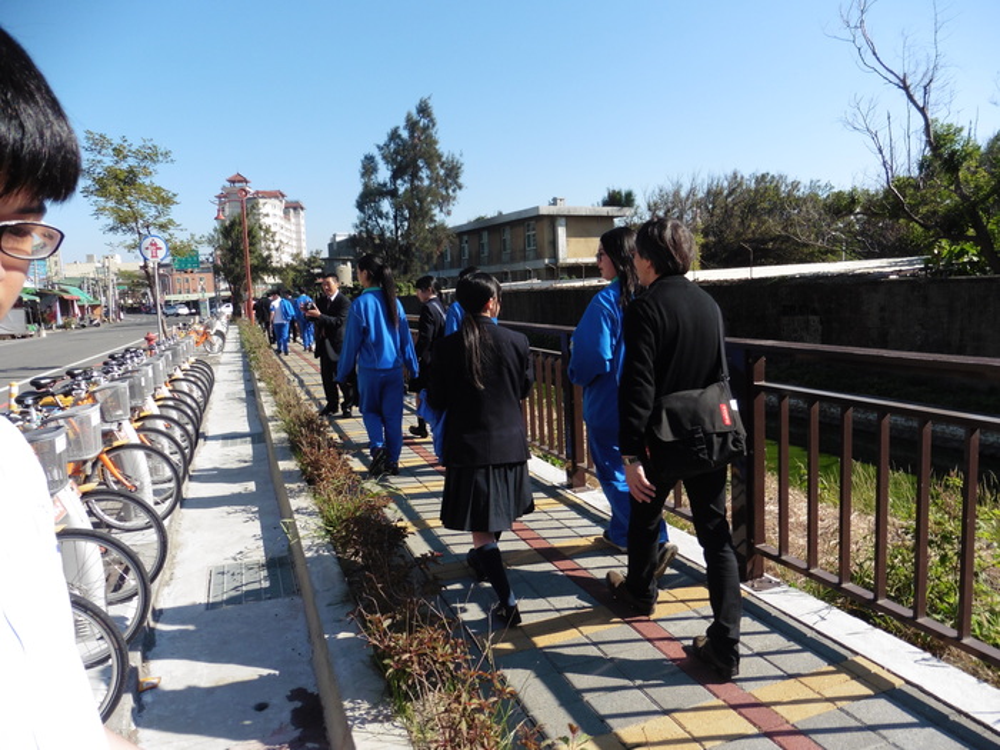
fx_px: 693
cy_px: 375
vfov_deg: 56.8
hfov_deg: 71.6
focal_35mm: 24
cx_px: 500
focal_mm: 4.3
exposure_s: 1/1250
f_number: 3.3
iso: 100
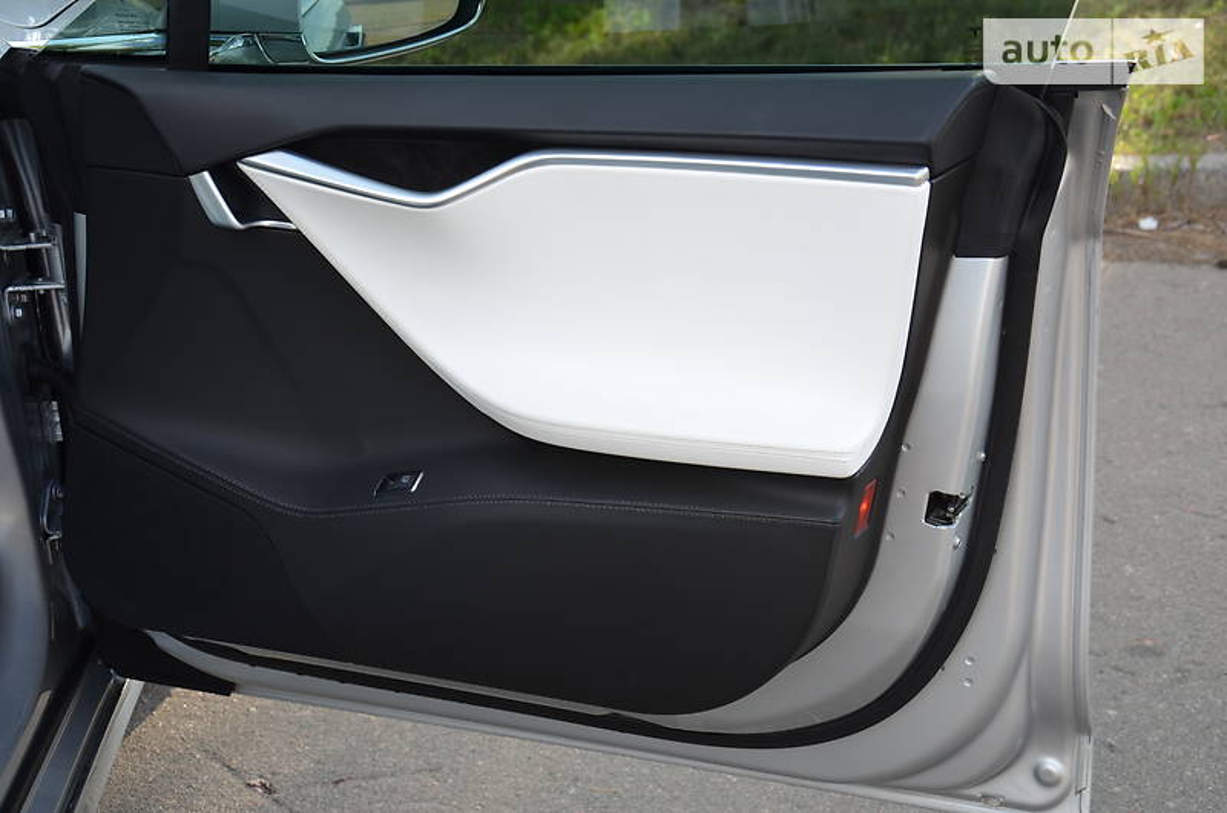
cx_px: 614
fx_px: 2143
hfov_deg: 32.0
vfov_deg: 21.5
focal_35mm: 63
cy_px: 406
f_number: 6.3
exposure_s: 1/160
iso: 200
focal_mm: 42
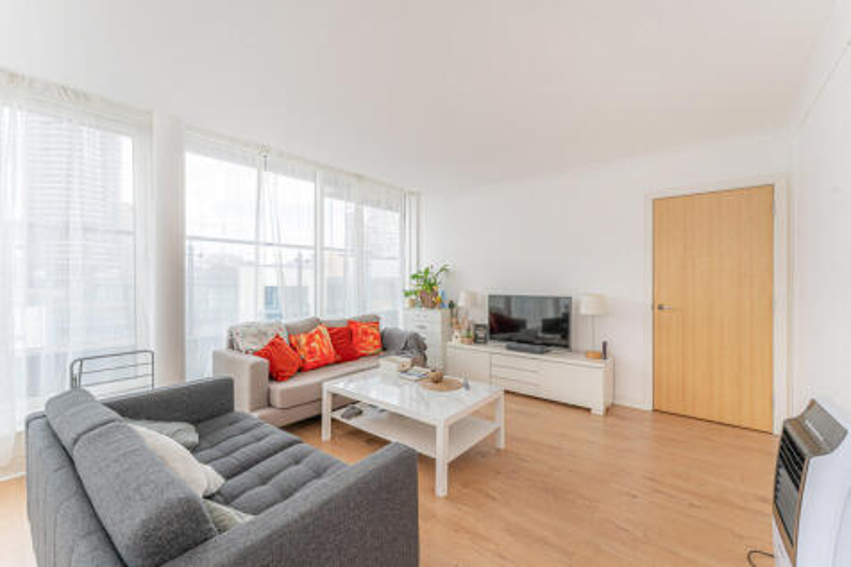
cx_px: 426
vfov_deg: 81.2
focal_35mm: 14
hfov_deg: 104.3
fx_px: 331
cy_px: 284
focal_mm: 14
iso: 400
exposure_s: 1/50
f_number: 9
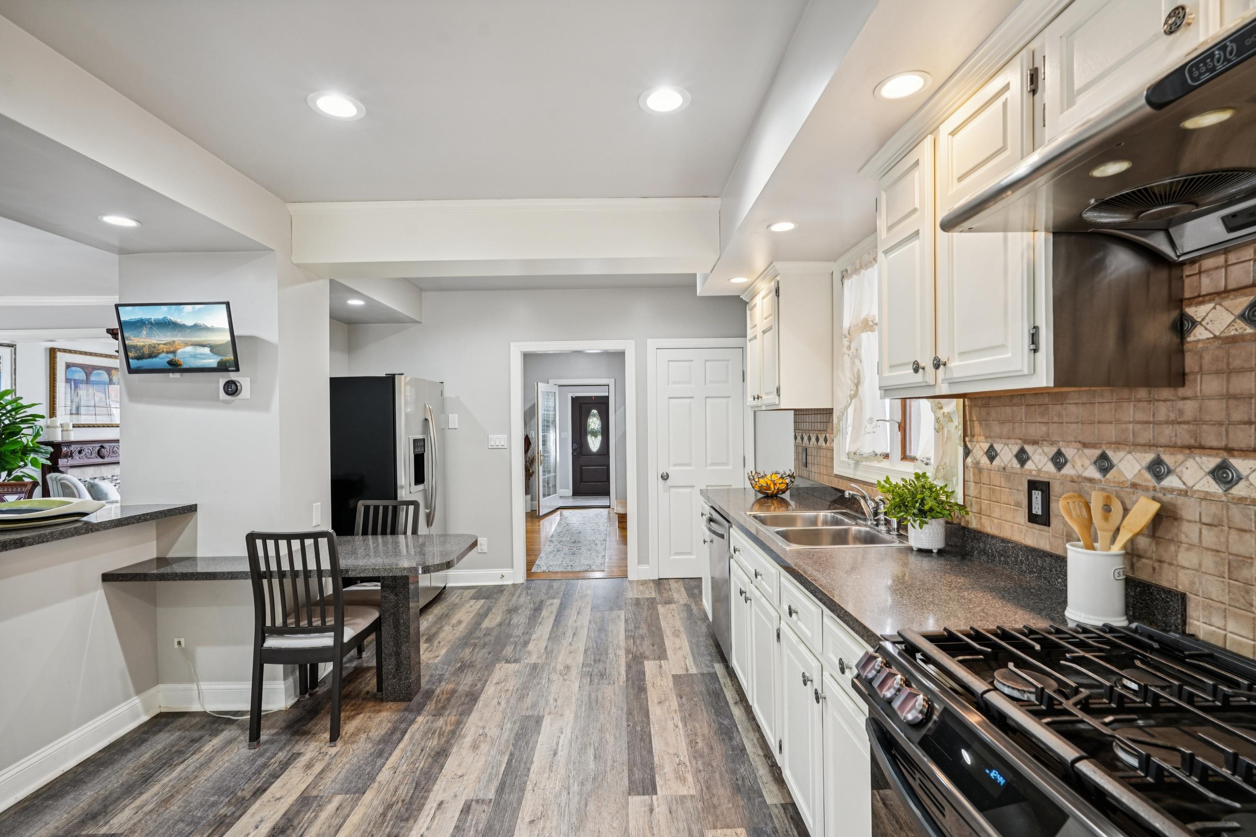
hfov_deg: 96.7
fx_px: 558
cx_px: 628
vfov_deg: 73.7
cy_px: 418
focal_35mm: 16
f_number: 8
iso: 400
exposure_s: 1/15
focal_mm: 16
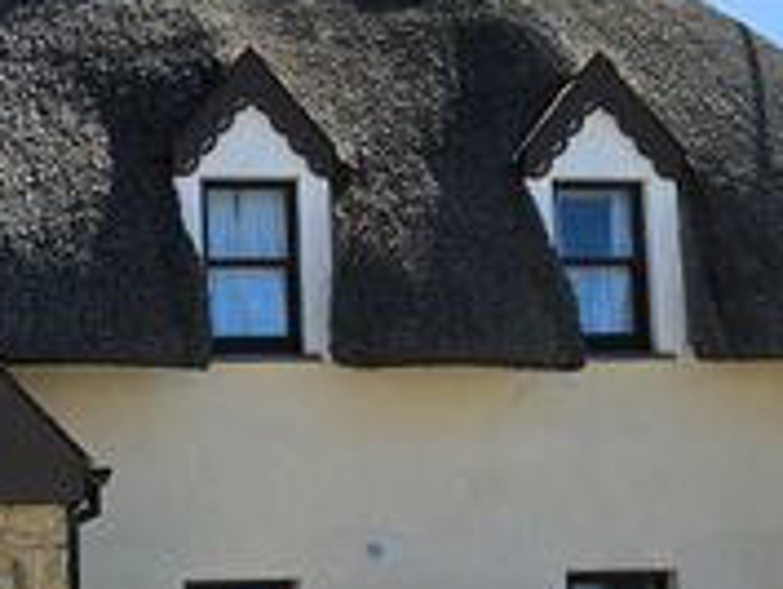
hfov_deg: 24.2
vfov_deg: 18.8
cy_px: 447
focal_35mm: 78
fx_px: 1766
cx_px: 66
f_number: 1.8
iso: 25
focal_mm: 5.4
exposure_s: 1/1742
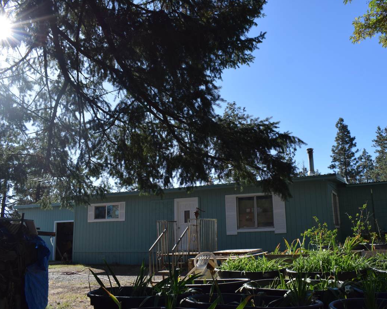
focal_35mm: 31
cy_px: 152
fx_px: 355
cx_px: 221
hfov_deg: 57.0
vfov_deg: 47.1
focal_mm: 18
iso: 200
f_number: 9
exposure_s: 1/320
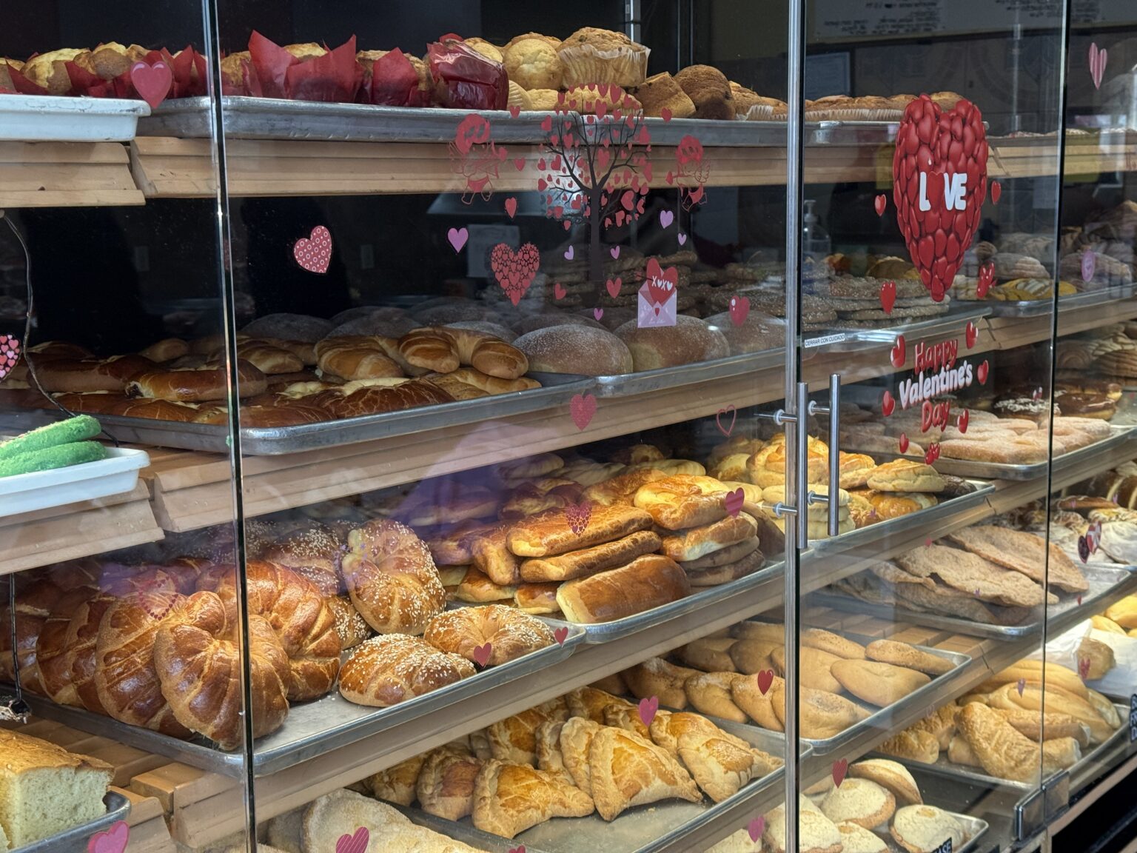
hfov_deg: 39.7
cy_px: 426
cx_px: 568
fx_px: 1577
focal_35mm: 48
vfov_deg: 30.3
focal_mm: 6.76
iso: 200
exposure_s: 1/120
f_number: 1.78
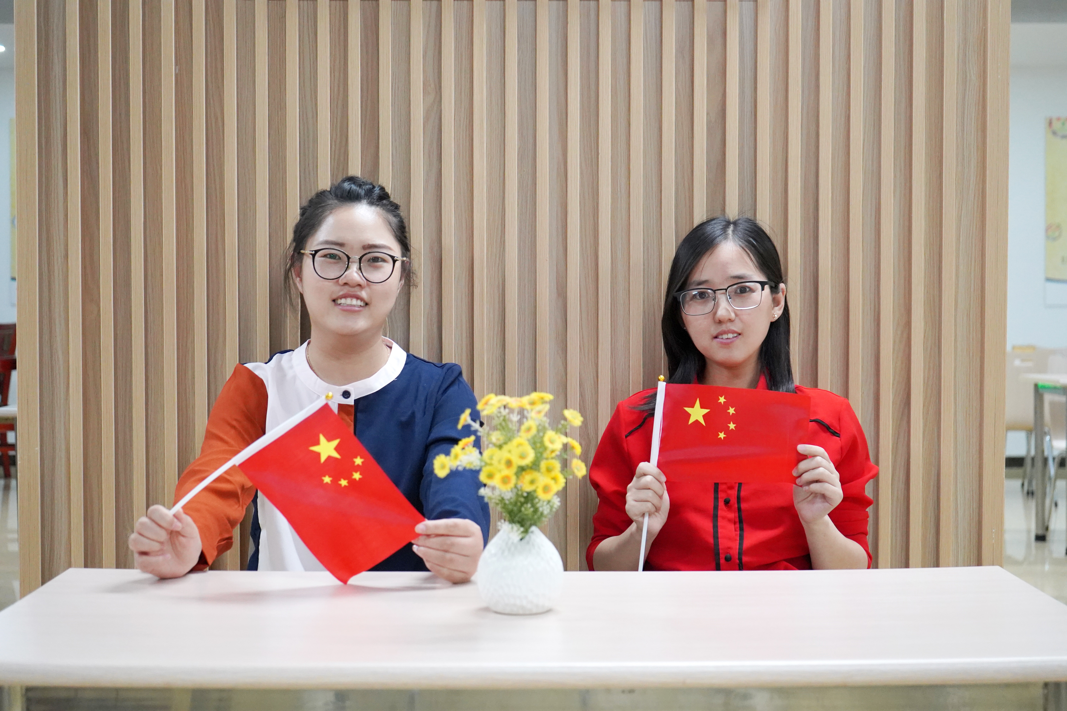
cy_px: 356
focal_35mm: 56
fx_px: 1660
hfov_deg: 35.6
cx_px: 534
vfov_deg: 24.2
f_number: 5
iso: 6400
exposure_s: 1/160
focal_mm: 56
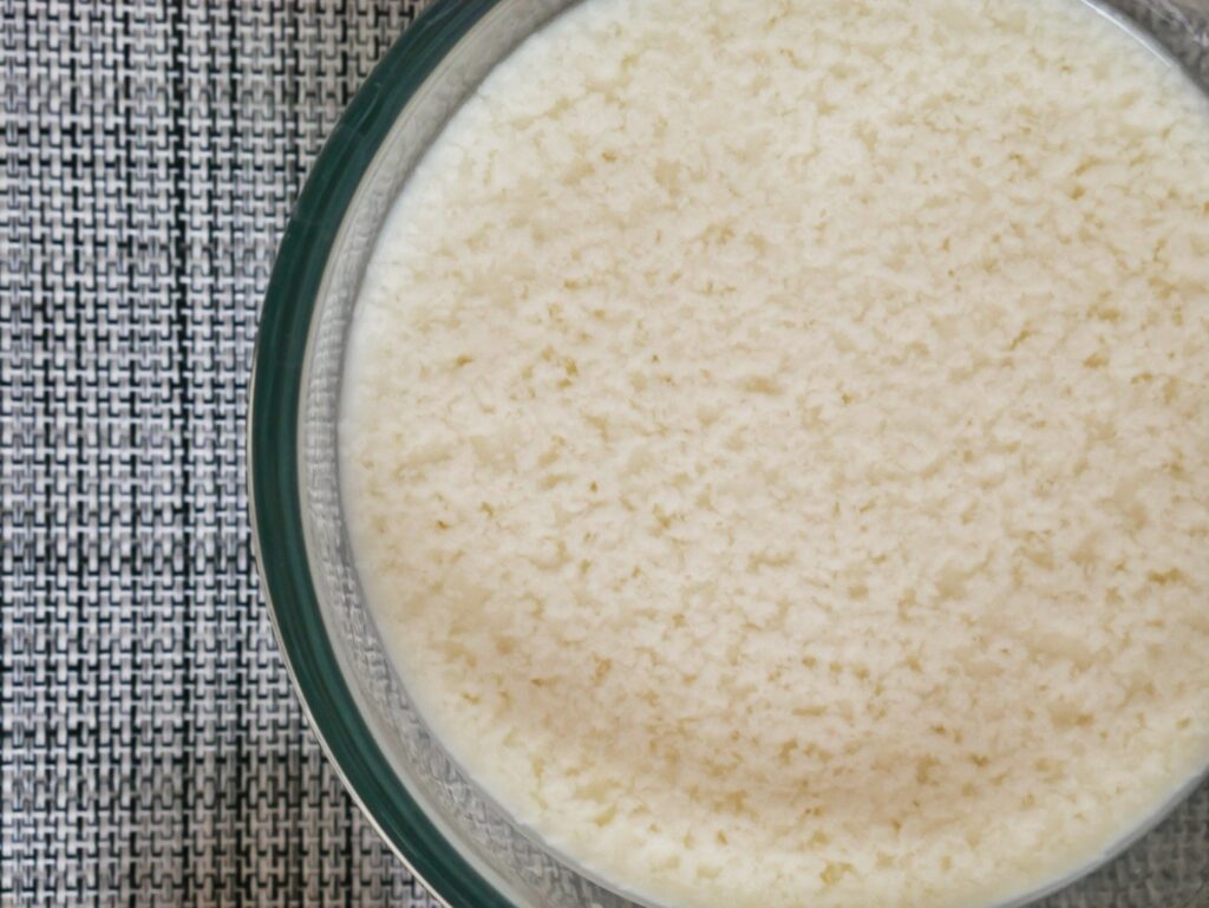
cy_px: 454
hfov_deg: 23.3
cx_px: 604
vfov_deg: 17.6
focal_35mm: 84
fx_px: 2935
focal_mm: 42
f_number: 8
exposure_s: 1/50
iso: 800
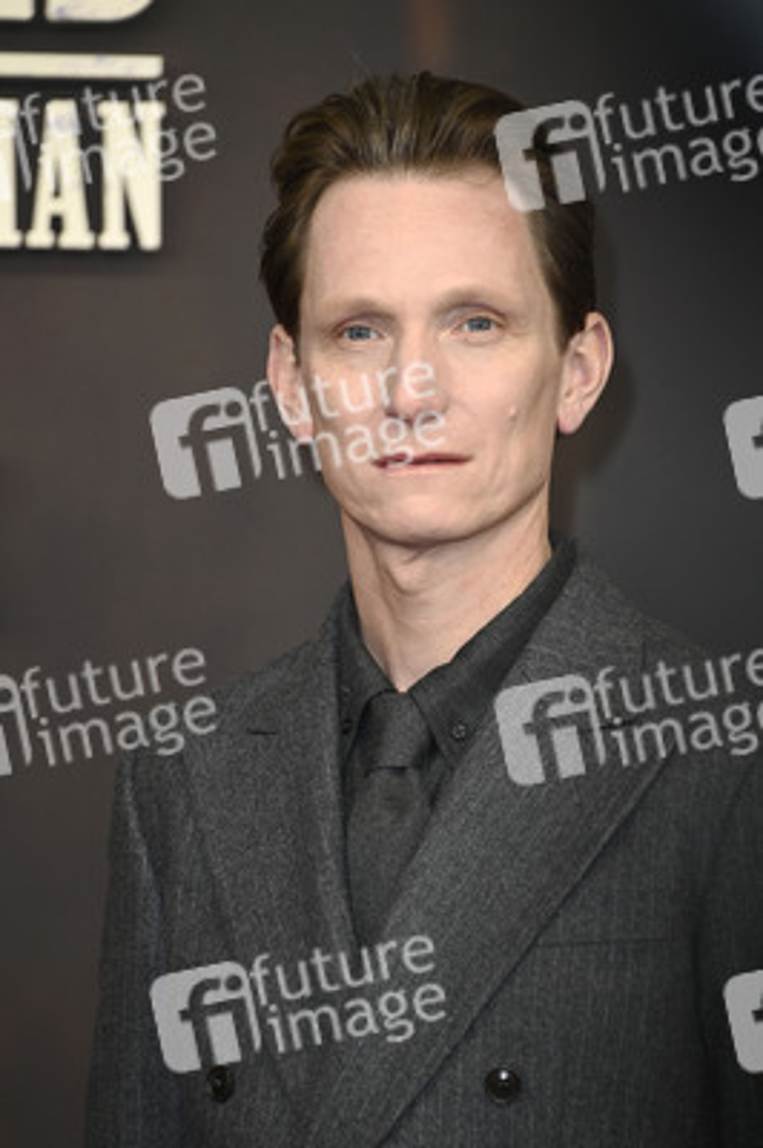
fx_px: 7961
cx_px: 382
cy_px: 574
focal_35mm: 250
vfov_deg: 8.2
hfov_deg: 5.5
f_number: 5.6
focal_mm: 250
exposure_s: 1/250
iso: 500
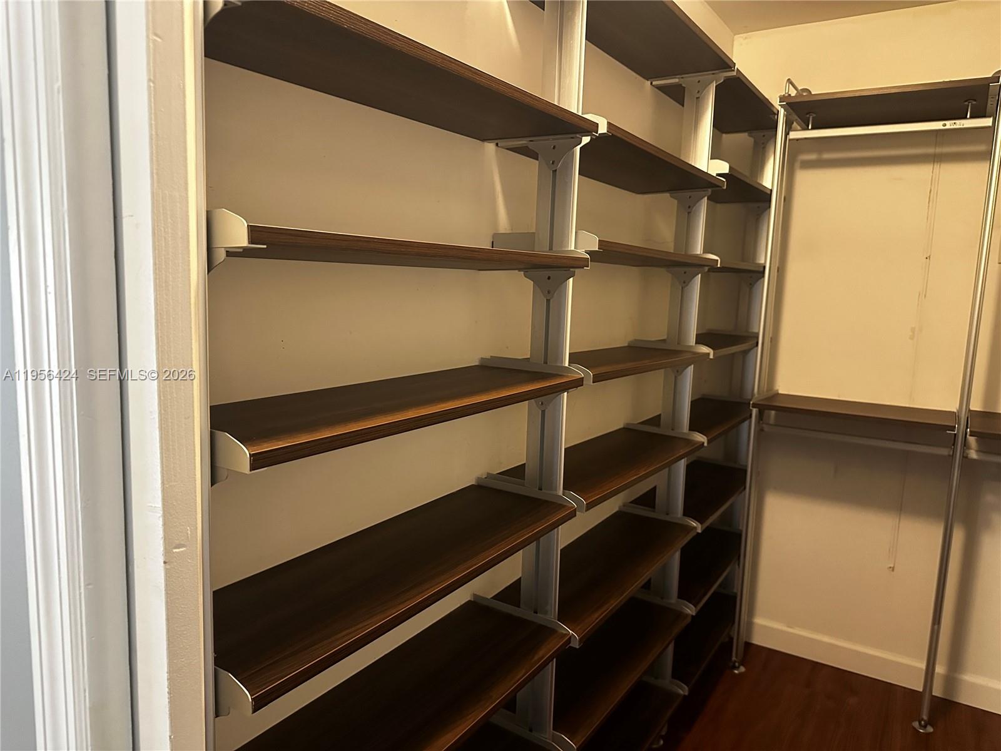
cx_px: 500
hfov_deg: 71.6
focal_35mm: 24
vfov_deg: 56.8
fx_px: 694
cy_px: 376
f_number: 1.78
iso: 800
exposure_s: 1/60
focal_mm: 6.86
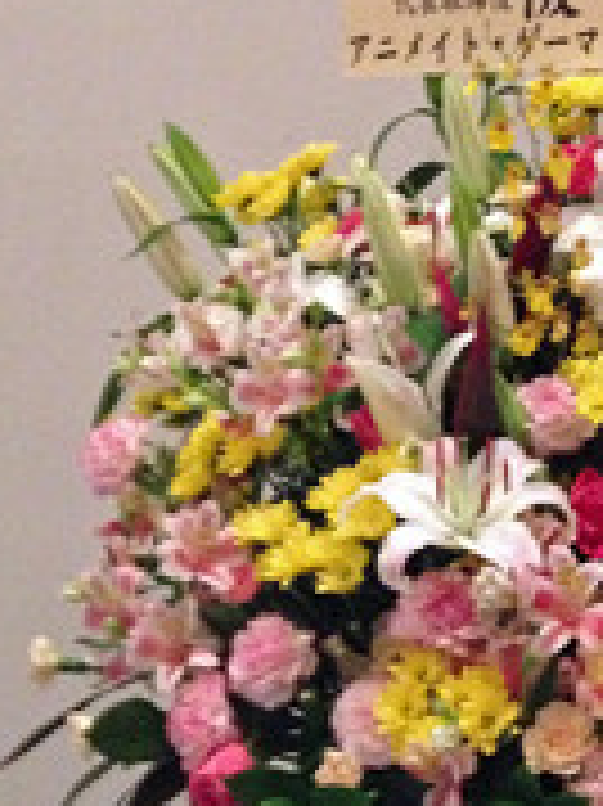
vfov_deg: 23.6
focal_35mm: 83
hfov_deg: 17.5
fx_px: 1930
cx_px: 536
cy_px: 410
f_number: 2.4
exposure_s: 1/15
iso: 800
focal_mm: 4.13
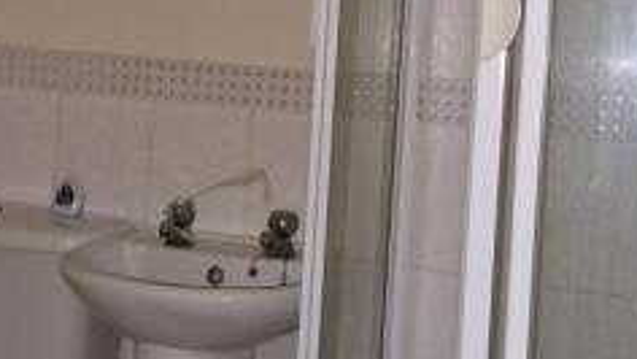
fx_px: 1048
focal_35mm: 62
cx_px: 382
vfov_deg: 19.3
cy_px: 85
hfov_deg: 33.7
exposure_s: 1/100
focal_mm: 5.4
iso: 1000
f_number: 1.8
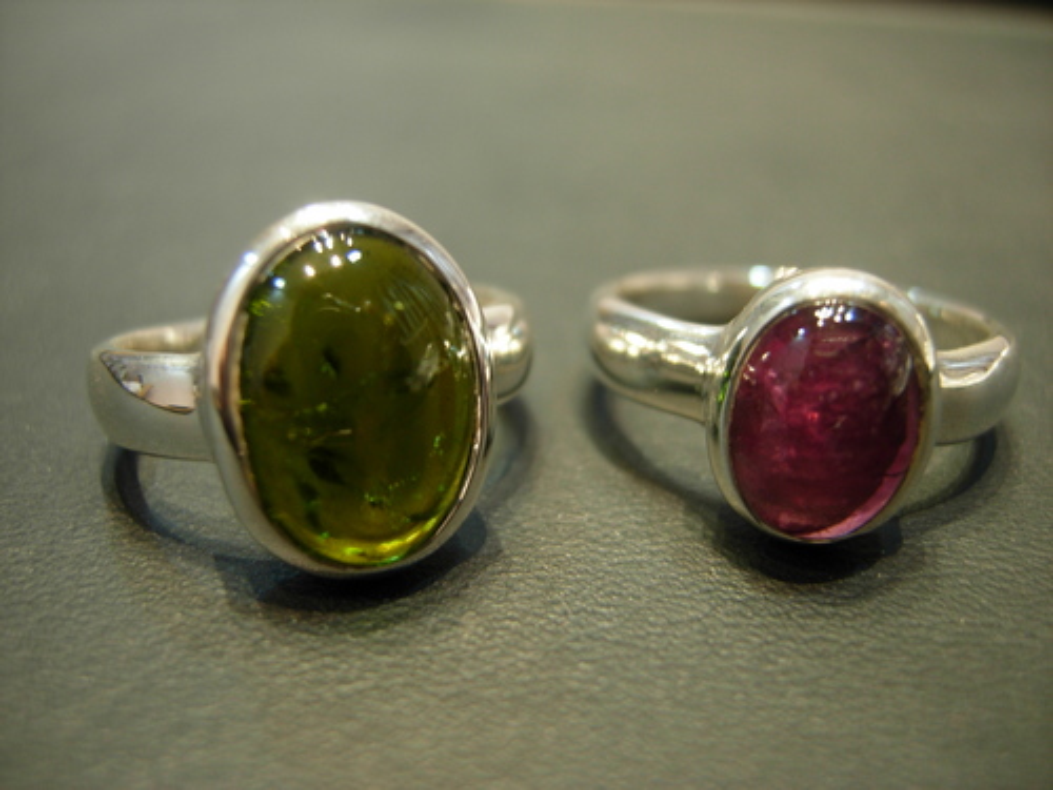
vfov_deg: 39.7
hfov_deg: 51.4
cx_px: 526
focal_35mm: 36
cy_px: 395
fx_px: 1095
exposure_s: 1/6.3
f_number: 2.7
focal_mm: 7.5
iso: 50
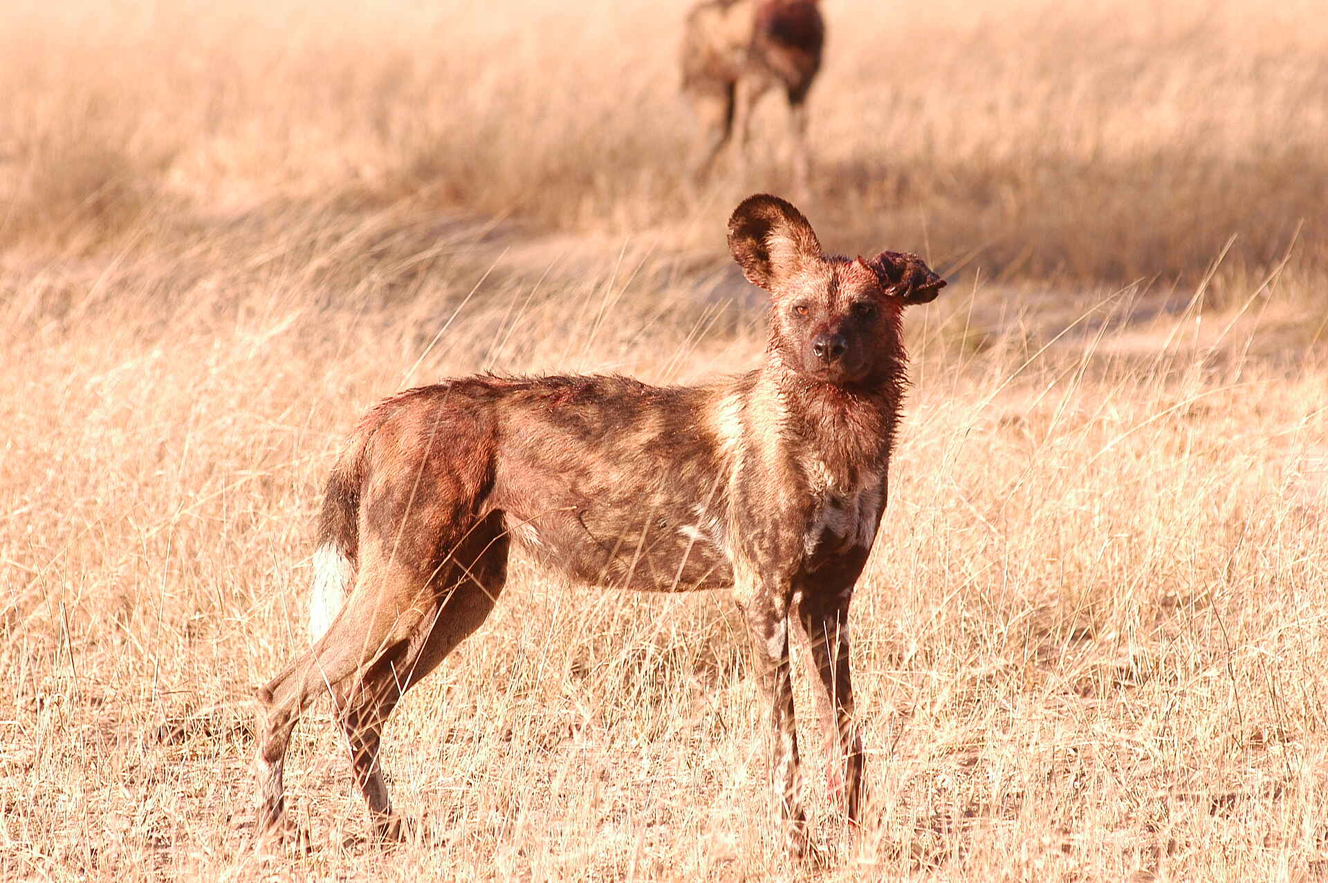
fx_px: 11058
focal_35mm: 300
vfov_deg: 4.6
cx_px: 664
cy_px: 442
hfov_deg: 6.9
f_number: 5.6
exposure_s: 1/160
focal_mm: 200
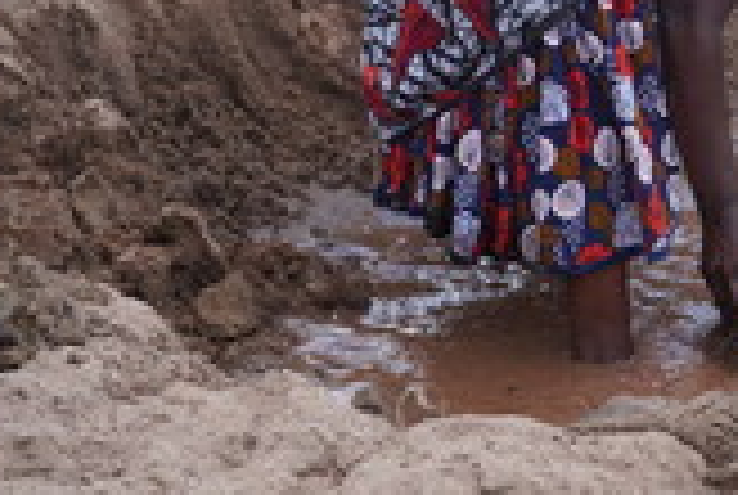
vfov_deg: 8.0
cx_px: 752
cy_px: 38
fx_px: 3541
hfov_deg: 11.8
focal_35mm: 172
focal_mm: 41
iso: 100
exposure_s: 1/200
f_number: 5.6
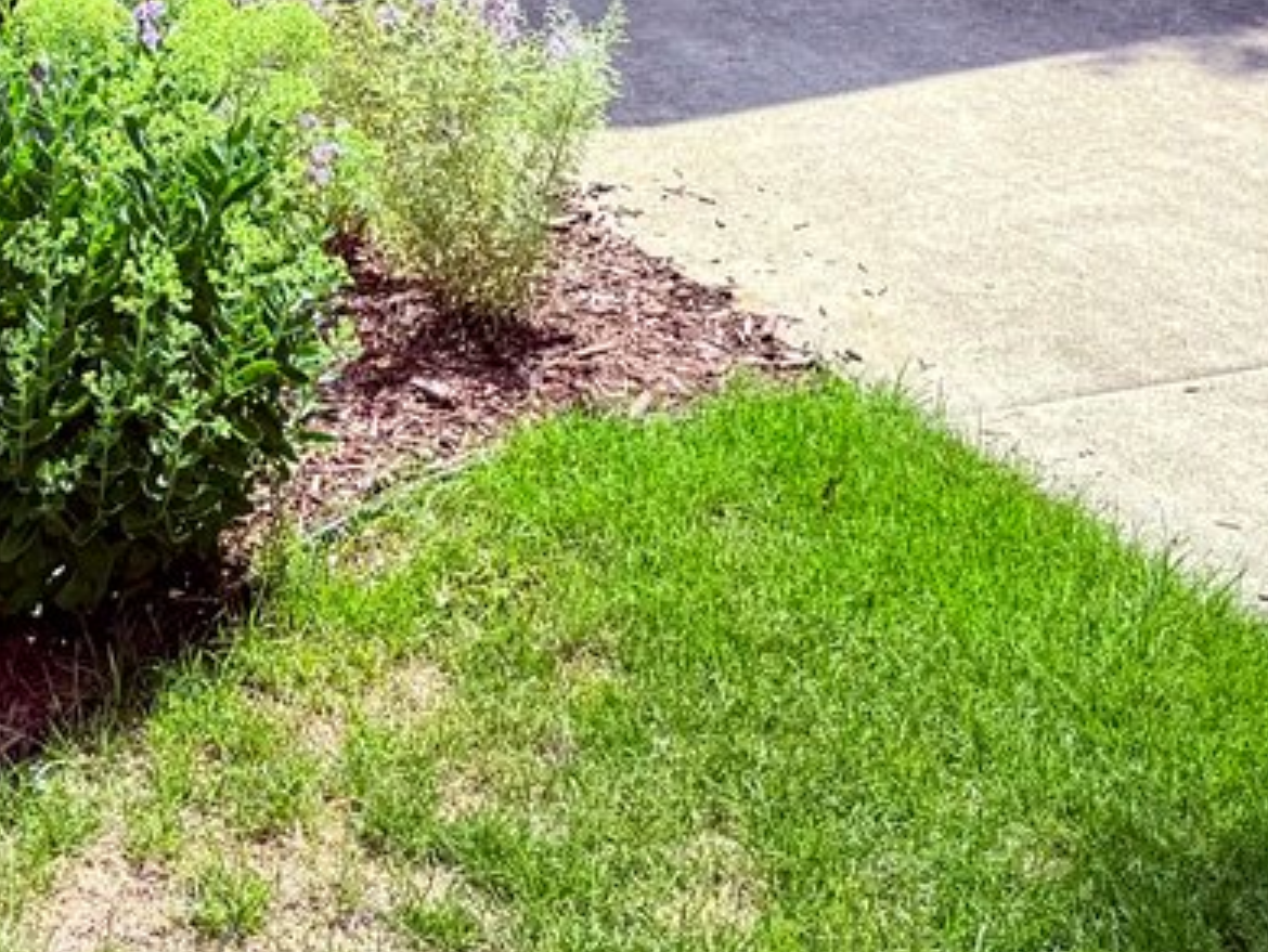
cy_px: -791
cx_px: 545
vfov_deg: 14.0
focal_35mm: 93
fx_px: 3409
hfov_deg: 21.1
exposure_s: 1/1689
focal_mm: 6.76
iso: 80
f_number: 1.78
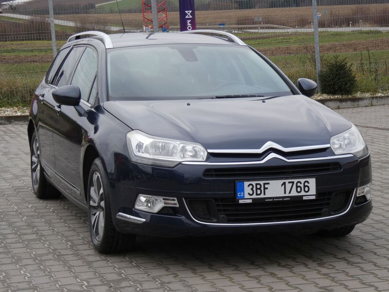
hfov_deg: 20.0
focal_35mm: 98
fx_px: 1101
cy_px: 146
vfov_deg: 15.1
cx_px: 194
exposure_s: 1/80
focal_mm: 17.5
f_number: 5.6
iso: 160
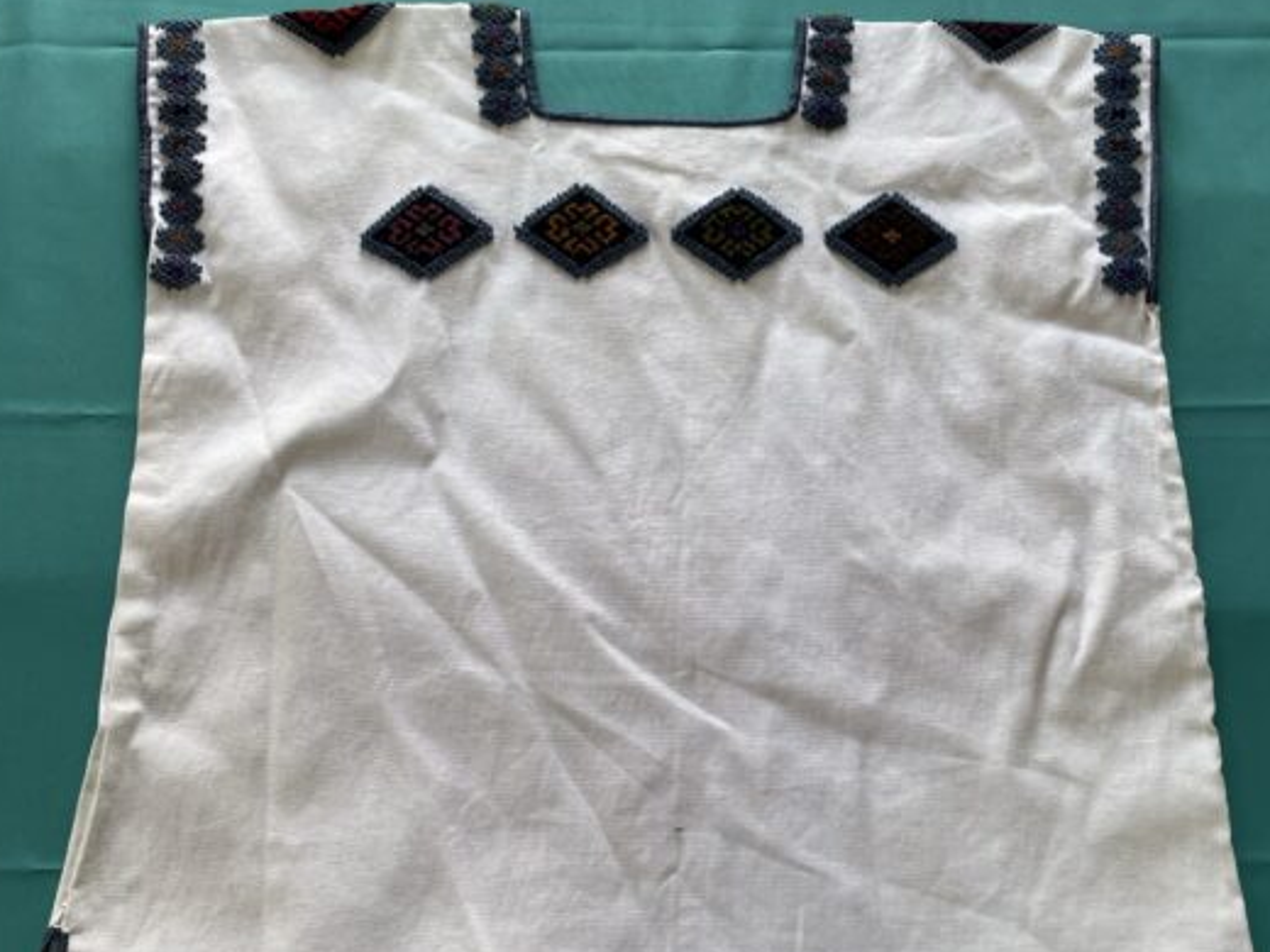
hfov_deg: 59.9
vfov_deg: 46.7
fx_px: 1101
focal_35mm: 30
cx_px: 657
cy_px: 517
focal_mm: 4.2
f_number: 1.6
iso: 50
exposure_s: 1/121
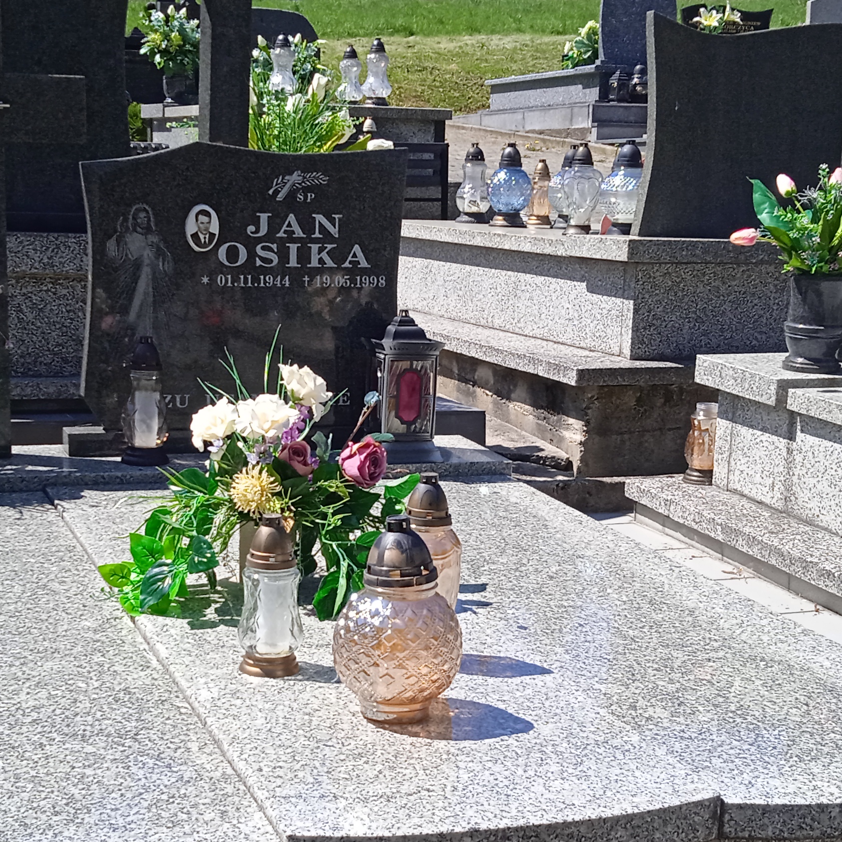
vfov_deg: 27.9
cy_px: 579
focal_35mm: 61
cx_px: 360
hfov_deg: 28.1
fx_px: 1679
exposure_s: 1/840
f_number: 2.2
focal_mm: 3.43
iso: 100
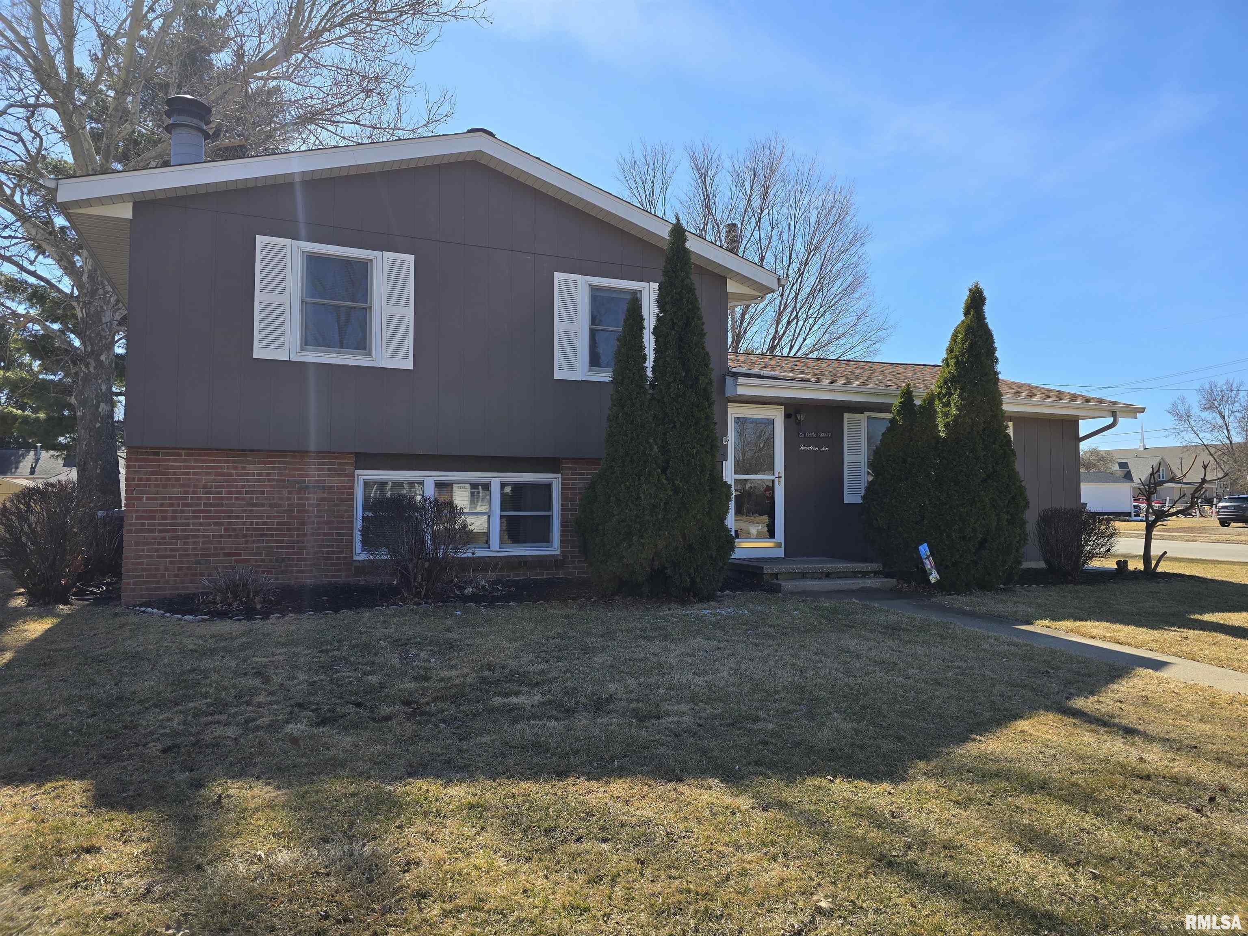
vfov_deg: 58.9
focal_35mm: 23
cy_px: 468
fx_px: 829
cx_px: 624
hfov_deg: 73.9
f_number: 1.7
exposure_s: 1/479
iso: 12
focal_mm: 6.3
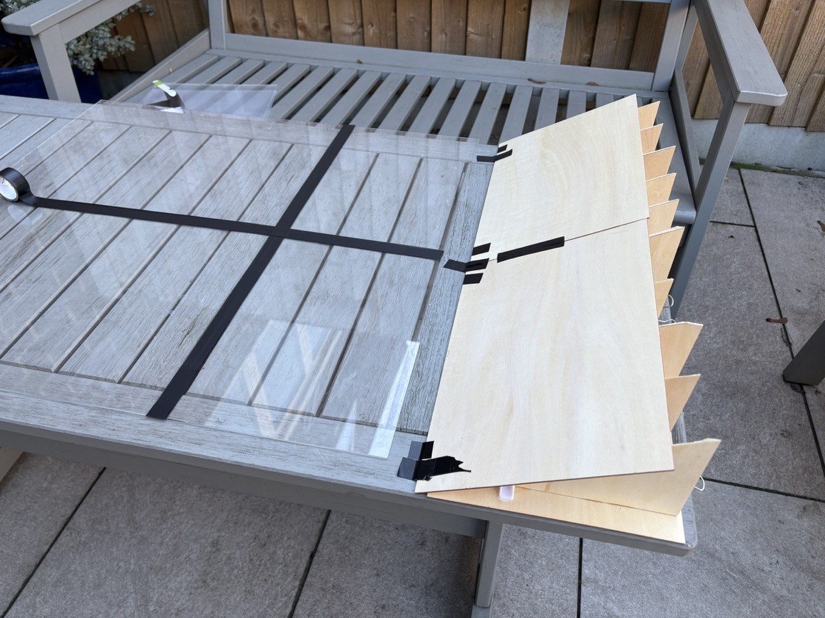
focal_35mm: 26
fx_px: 620
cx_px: 412
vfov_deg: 53.1
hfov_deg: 67.3
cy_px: 309
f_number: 1.6
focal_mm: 5.96
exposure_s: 1/122
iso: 32
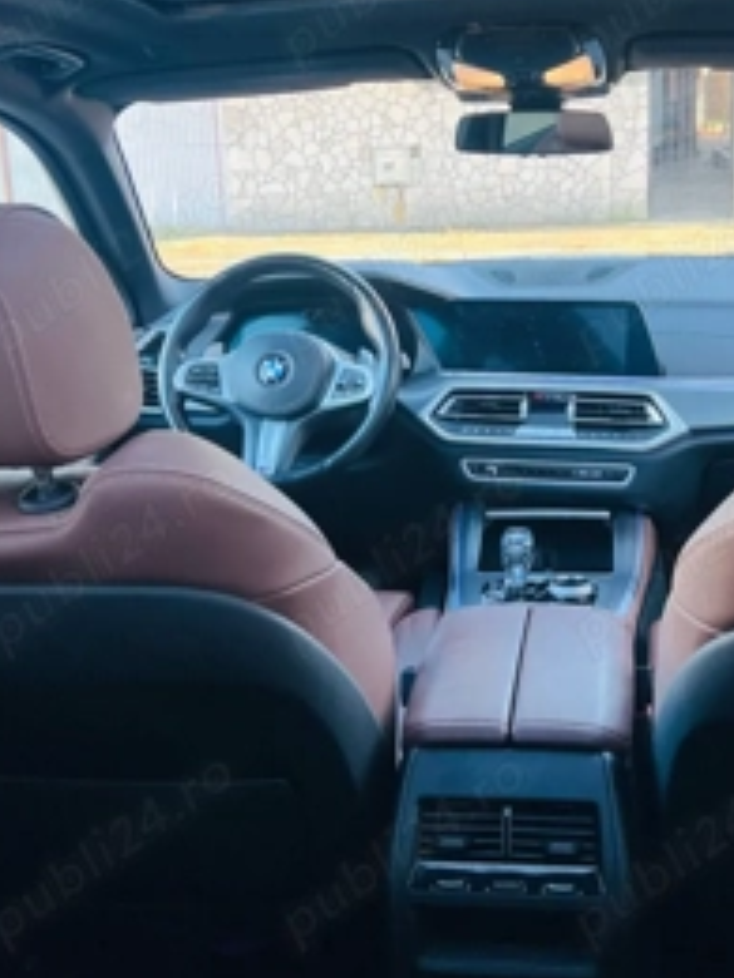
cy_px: 308
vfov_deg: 45.9
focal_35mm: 40
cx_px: 478
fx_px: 1131
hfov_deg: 35.7
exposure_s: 1/81
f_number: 1.5
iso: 80
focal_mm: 5.7
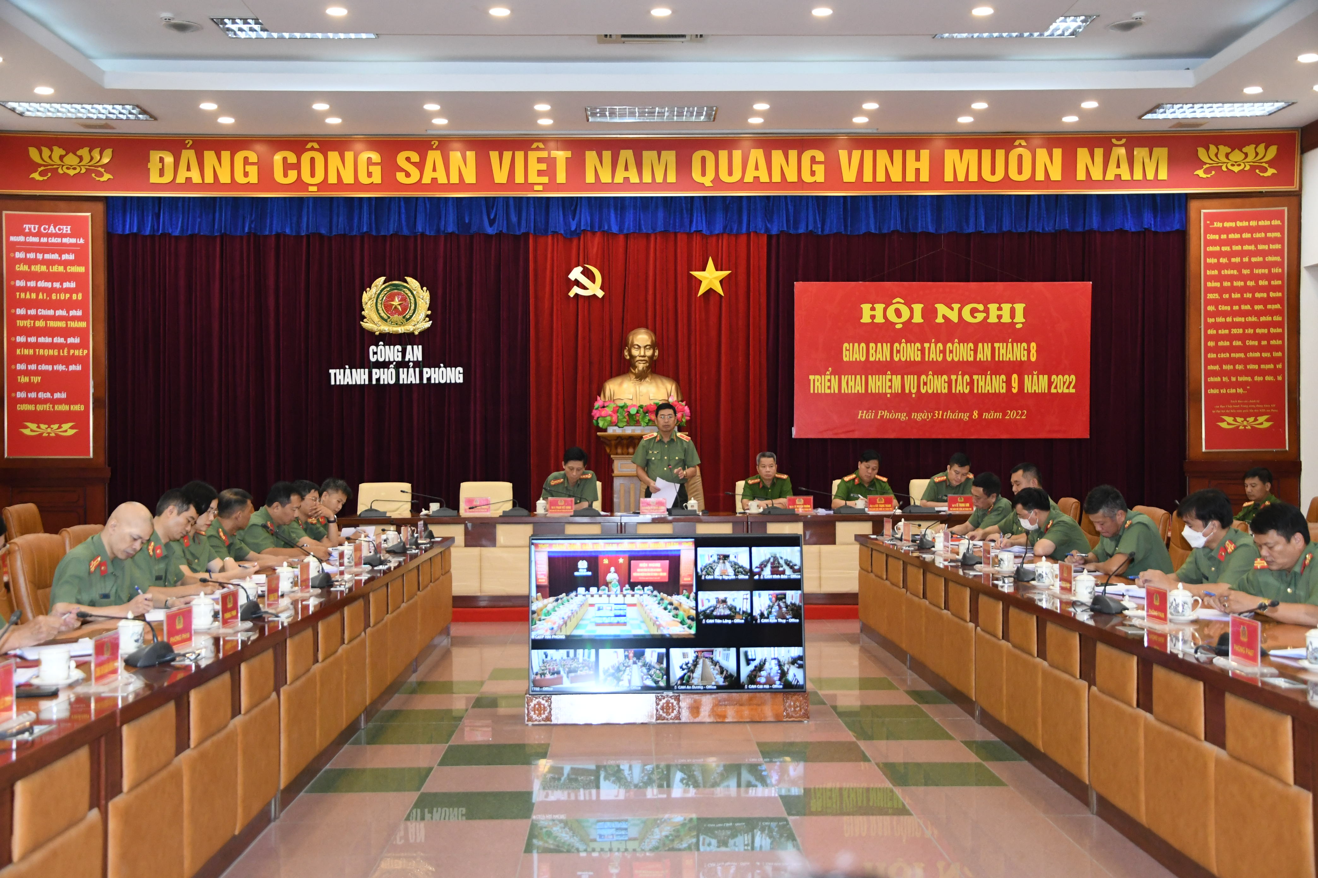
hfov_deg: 49.6
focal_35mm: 39
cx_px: 659
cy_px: 439
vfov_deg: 34.2
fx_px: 1428
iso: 2500
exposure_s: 1/200
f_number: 4
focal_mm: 26
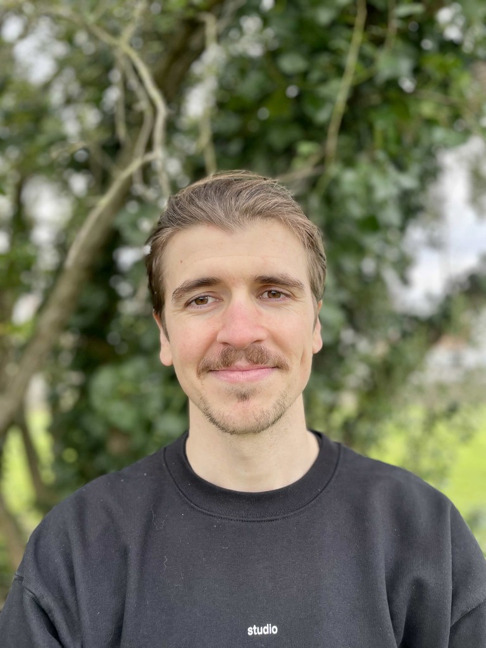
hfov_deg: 53.1
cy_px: 324
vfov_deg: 67.3
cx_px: 243
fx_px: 487
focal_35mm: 26
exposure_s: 1/121
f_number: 1.6
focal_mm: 4.2
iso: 40
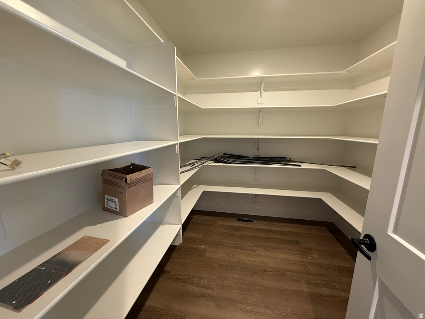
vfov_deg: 85.7
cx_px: 212
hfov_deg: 102.1
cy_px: 160
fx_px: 172
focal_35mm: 14
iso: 250
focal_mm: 2.22
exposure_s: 1/60
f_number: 2.2
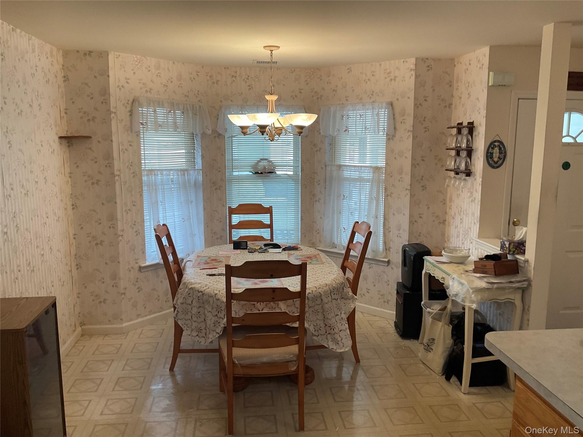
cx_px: 292
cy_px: 218
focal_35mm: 29
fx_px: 488
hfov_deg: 61.7
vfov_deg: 48.2
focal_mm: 3
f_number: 1.8
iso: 50
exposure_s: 1/60
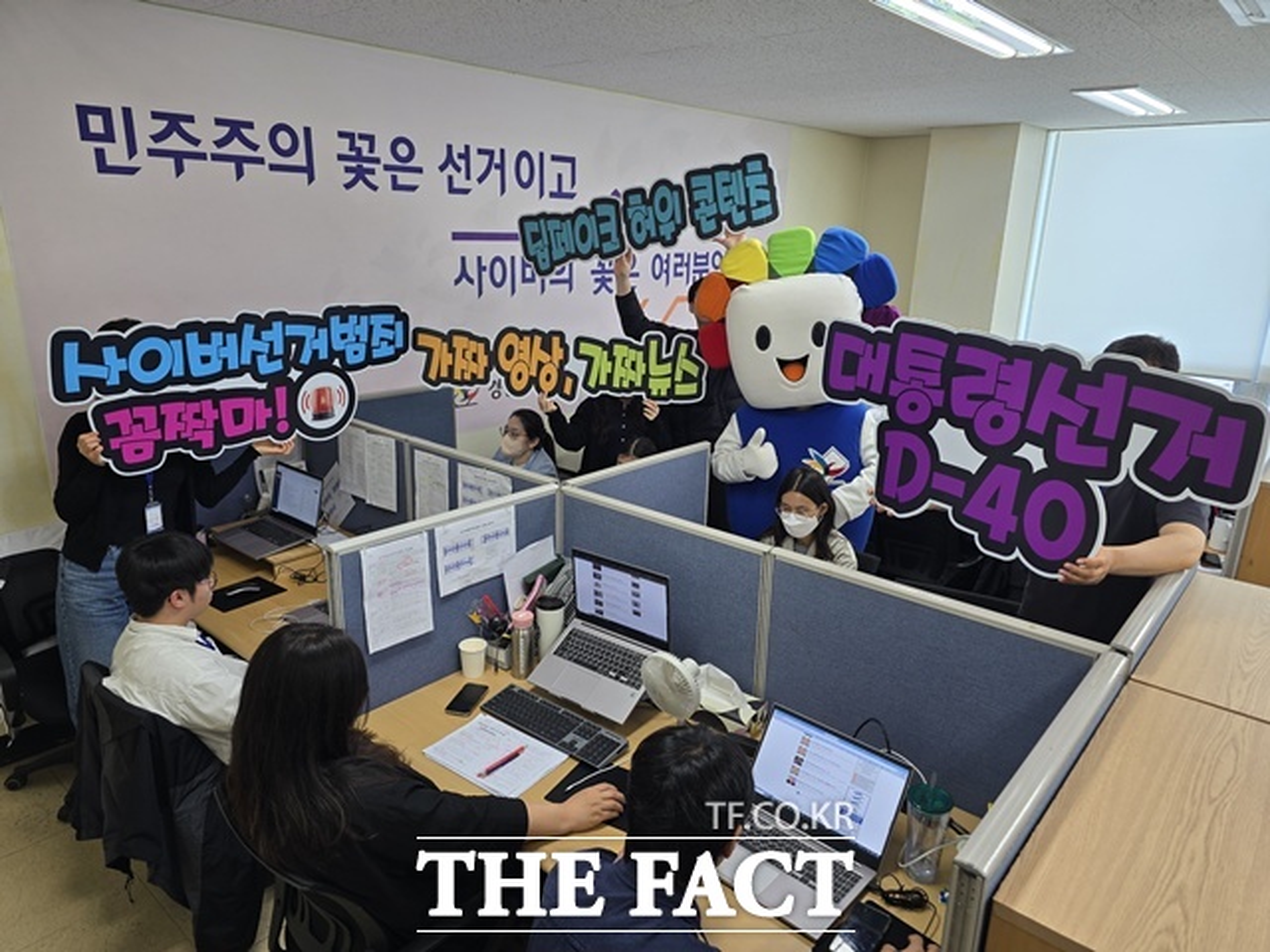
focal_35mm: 23
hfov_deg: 73.9
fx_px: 844
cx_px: 635
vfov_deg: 58.9
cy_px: 476
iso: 40
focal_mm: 6.3
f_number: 1.7
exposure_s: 1/60
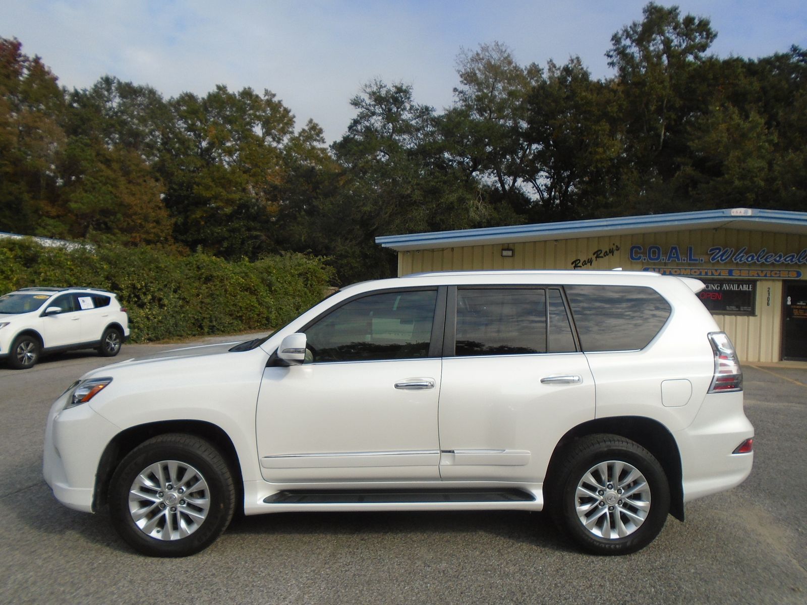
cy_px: 302
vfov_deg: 53.1
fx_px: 606
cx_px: 404
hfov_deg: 67.3
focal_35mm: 26
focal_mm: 4.6
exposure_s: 1/1000
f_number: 3.2
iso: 100
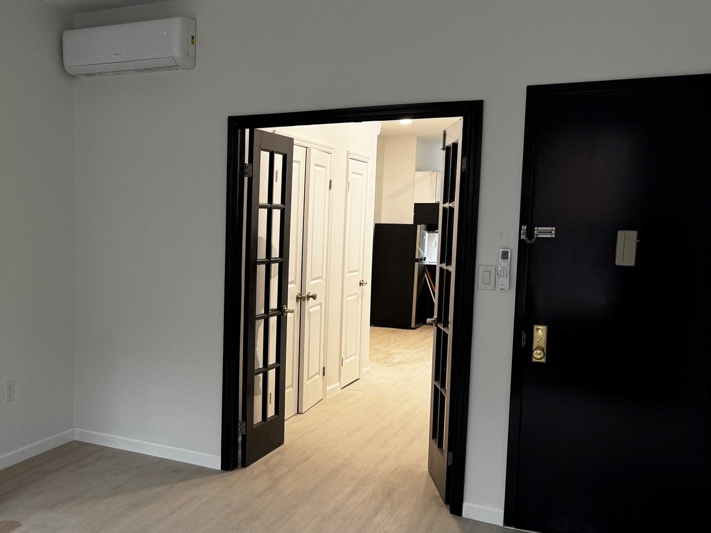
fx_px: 801
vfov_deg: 36.8
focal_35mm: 39
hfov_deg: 45.8
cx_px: 157
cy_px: 296
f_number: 1.78
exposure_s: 1/60
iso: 125
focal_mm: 6.76
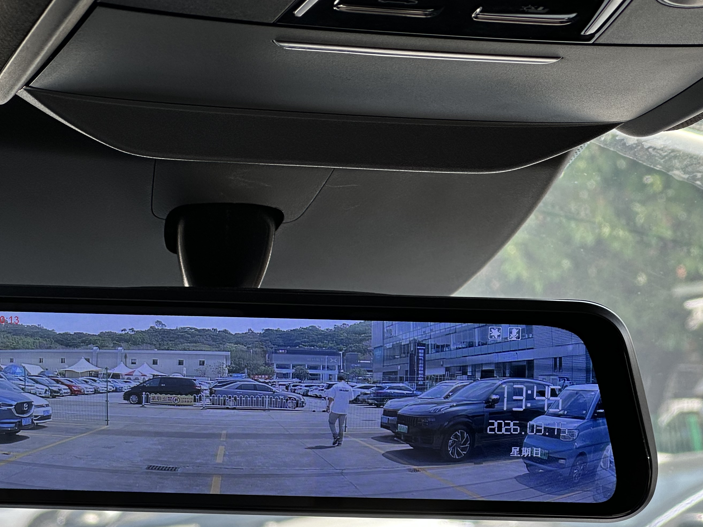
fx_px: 2396
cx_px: 278
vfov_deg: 12.6
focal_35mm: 118
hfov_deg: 16.7
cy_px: 295
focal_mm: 9
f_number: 2.8
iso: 32
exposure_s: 1/99
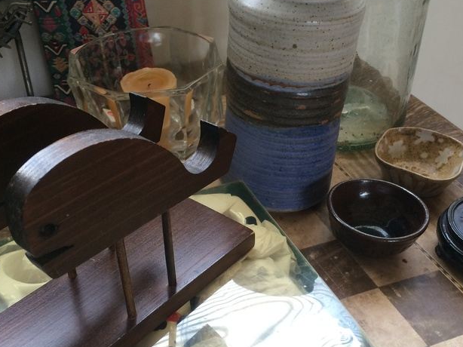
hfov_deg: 43.0
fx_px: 588
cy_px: 207
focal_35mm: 44
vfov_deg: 32.8
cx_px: 234
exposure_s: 1/30
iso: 40
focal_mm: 4.12
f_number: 2.2
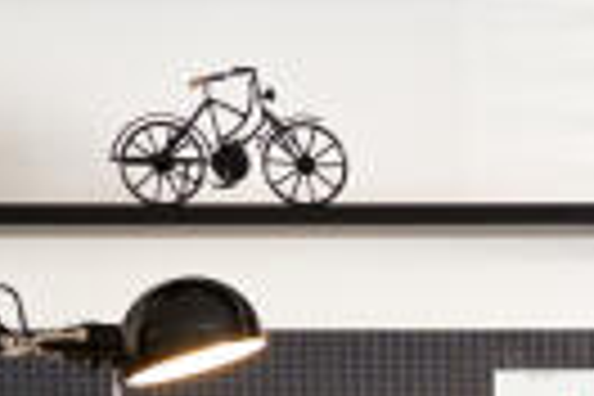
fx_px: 3069
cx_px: 1098
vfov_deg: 7.3
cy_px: 515
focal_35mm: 186
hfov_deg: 10.4
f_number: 10
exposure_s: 2
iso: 50
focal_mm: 24
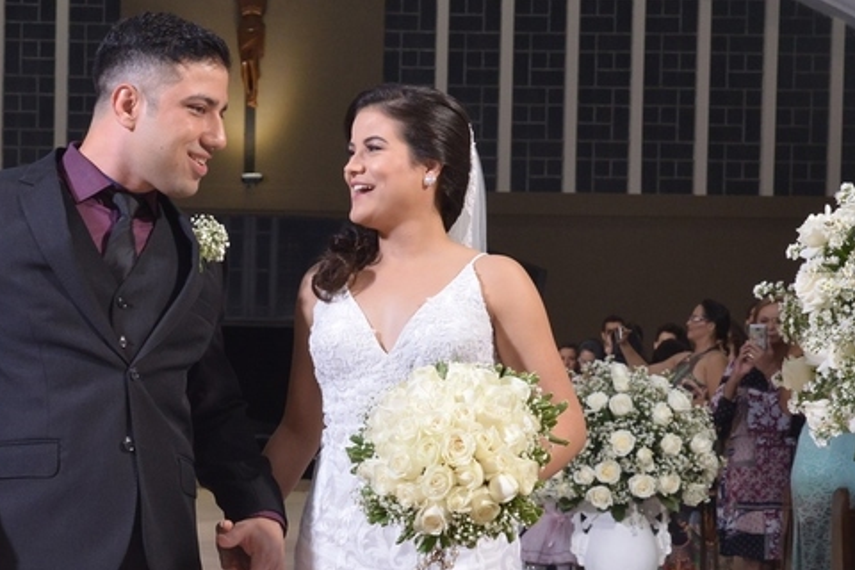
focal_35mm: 115
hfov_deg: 17.7
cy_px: 439
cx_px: 217
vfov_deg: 11.9
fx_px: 2731
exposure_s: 1/200
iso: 1600
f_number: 9
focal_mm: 46
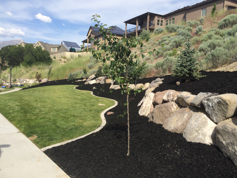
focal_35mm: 29
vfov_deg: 48.2
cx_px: 118
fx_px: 199
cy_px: 89
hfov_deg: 61.7
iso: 32
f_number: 2.2
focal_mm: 4.15
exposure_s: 1/1953
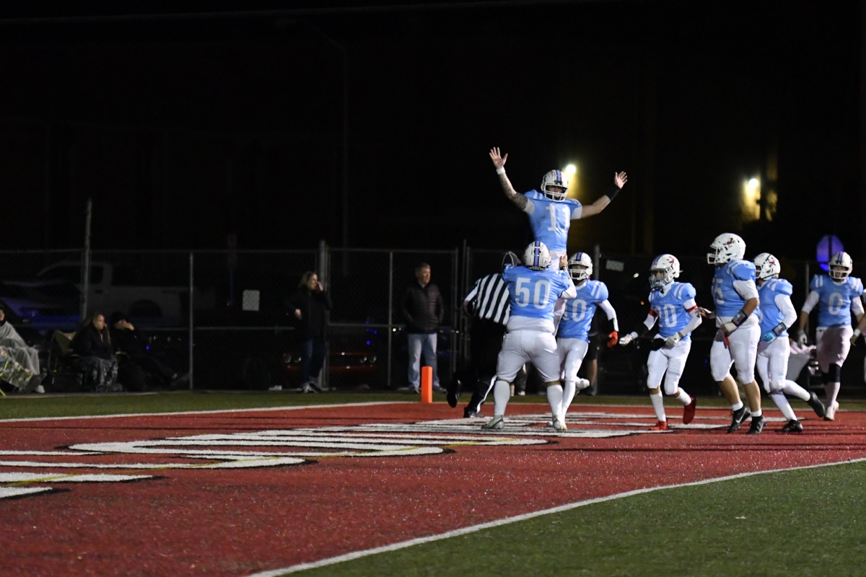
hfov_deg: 13.0
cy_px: 288
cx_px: 433
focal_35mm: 158
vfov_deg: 8.7
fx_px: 3788
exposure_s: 1/1000
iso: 6400
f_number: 2.8
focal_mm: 105
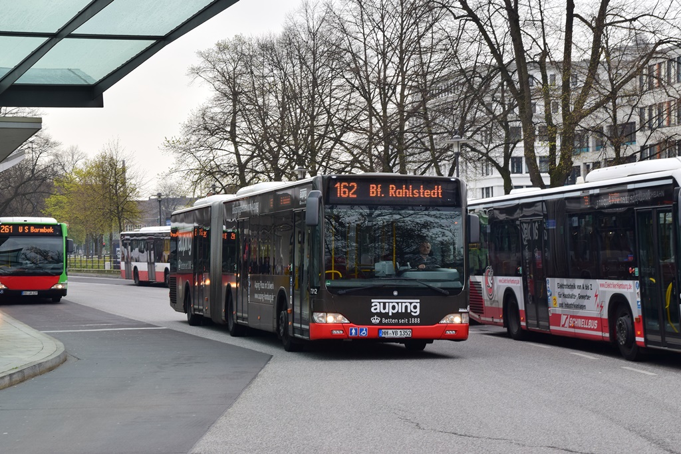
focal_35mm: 90
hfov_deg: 22.6
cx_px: 340
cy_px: 227
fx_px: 1703
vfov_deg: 15.2
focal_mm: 60
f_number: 11
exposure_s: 1/100
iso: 200
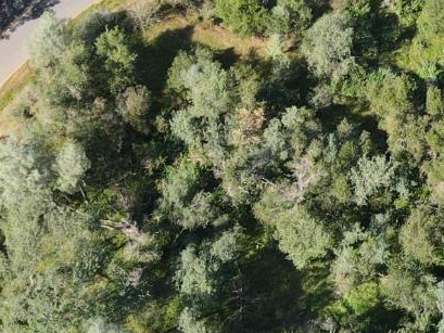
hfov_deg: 22.2
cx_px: 175
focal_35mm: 88
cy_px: 300
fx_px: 1129
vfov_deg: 16.6
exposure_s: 1/240
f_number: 2.8
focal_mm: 4.5
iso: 100
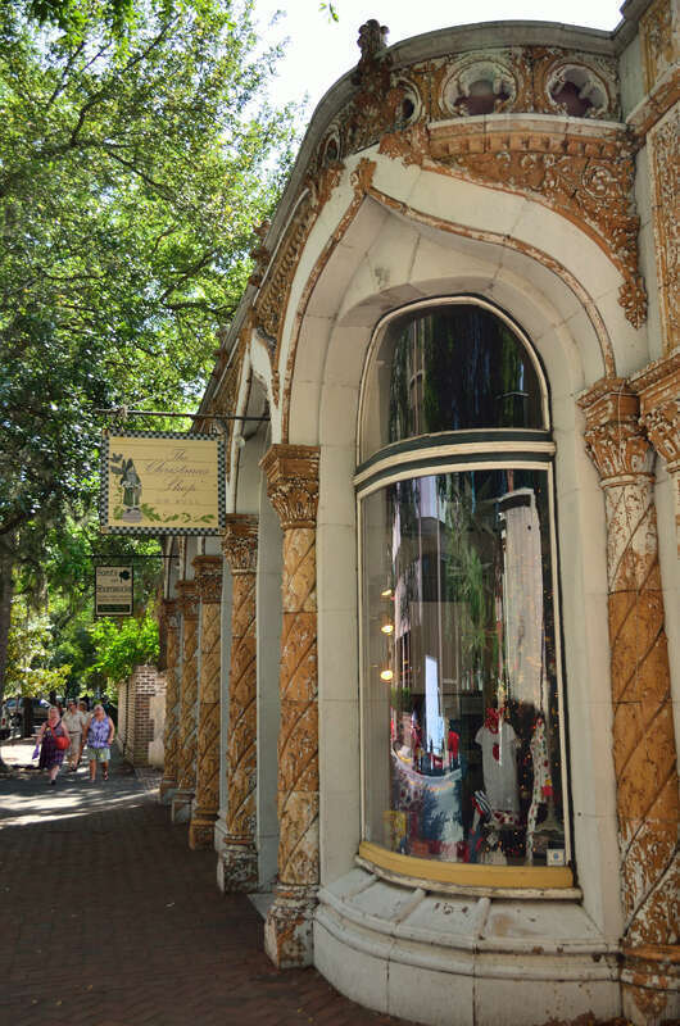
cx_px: 340
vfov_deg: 57.3
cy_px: 513
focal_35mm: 33
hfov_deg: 39.8
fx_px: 939
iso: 400
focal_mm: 22
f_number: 3.8
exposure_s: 1/400
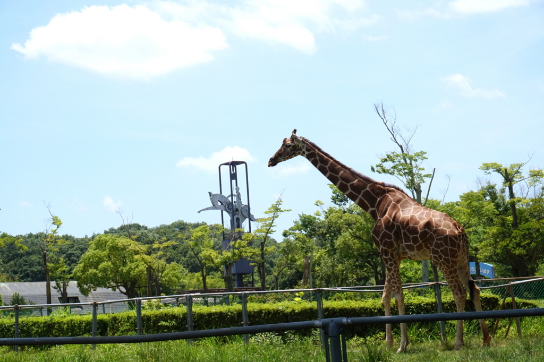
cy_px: 181
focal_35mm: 75
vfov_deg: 18.2
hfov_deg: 27.0
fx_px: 1133
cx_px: 272
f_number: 14
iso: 100
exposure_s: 1/100
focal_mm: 50
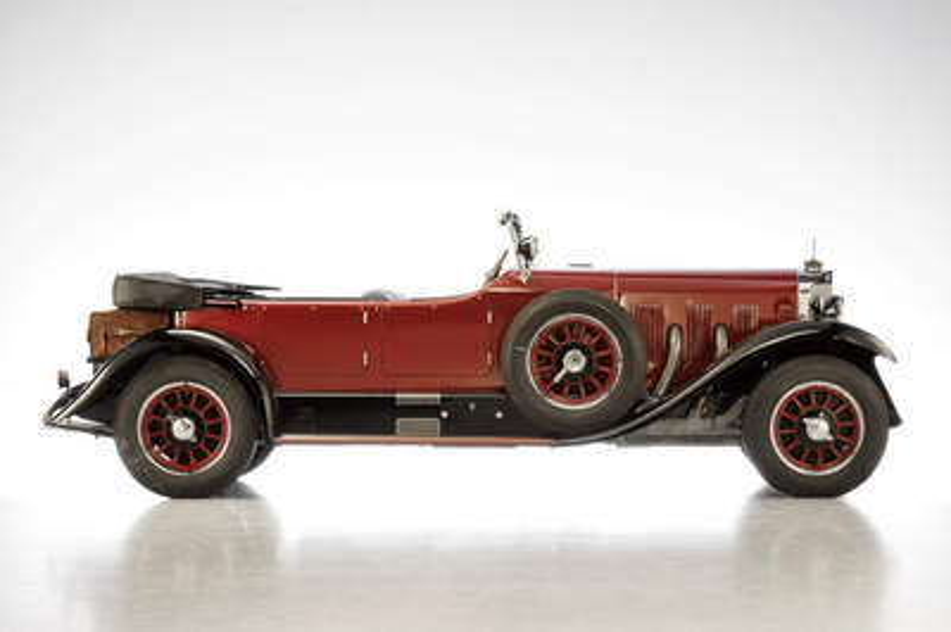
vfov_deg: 13.0
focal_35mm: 105
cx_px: 476
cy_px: 316
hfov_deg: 19.5
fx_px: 2771
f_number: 14
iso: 200
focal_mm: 70
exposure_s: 2
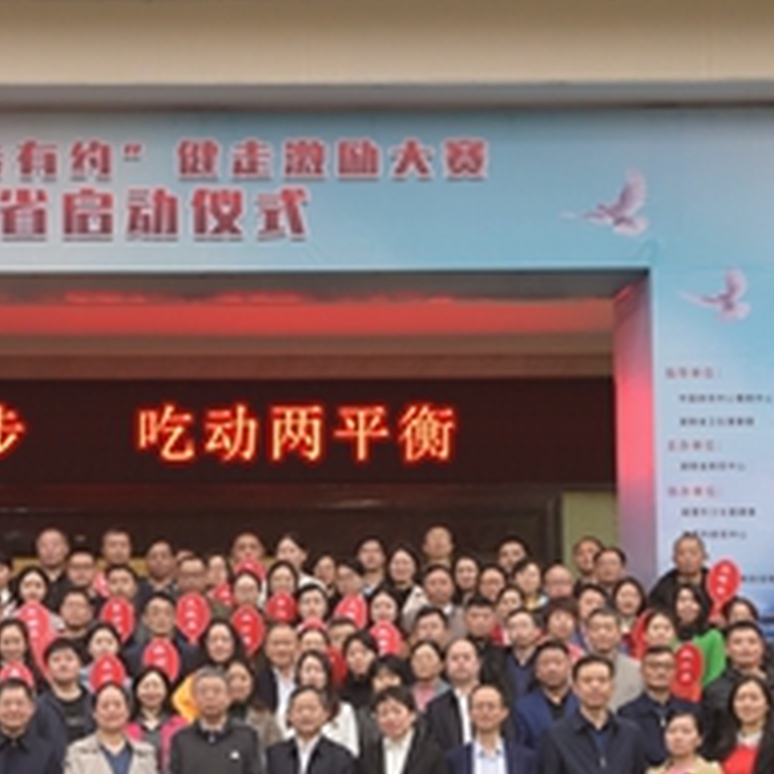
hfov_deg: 16.8
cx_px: 89
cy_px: 647
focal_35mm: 102
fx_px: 2580
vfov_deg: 16.9
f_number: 13
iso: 2000
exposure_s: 1/40
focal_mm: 42
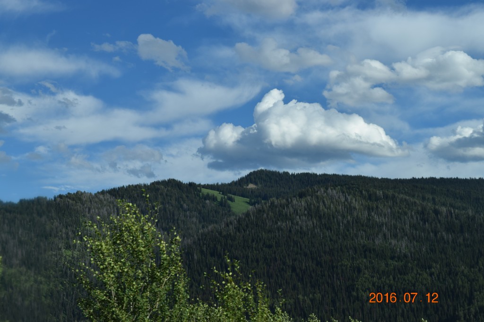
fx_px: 1109
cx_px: 242
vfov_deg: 16.5
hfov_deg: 24.6
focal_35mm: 82
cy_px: 161
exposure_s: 1/400
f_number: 10
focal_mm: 55
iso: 200
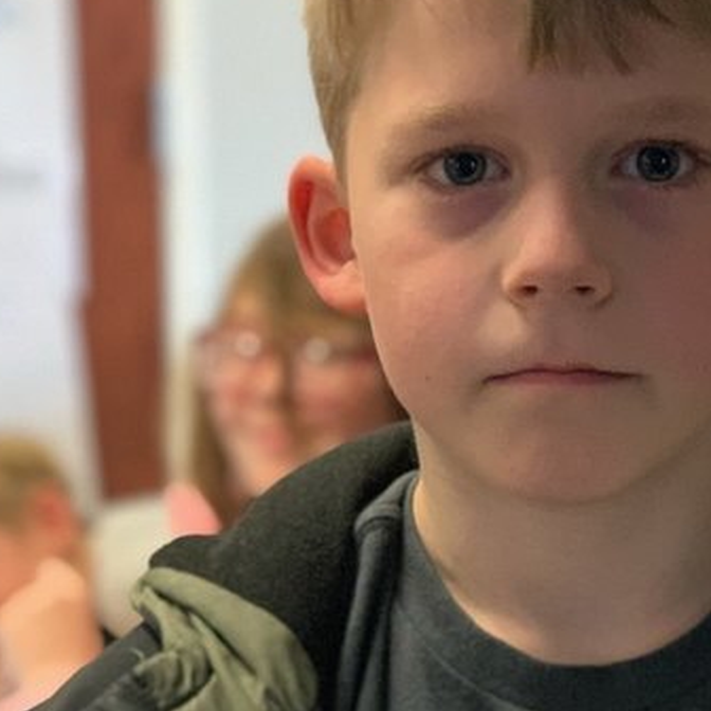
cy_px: 614
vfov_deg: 12.4
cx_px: 612
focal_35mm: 140
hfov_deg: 12.4
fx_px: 3253
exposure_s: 1/40
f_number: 2.4
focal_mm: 6
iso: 320
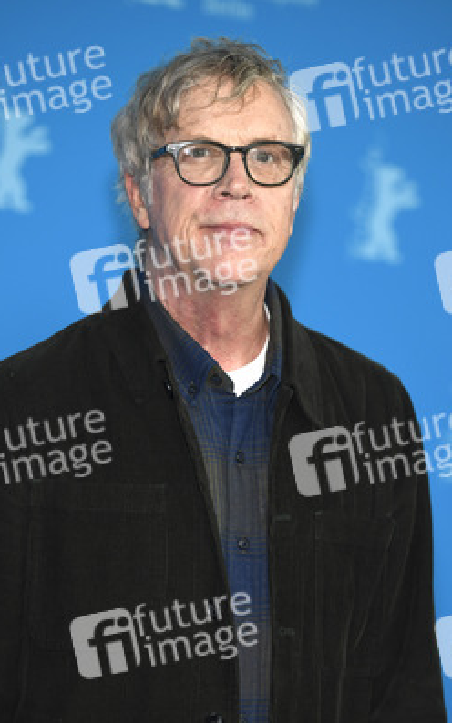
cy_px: 362
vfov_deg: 13.2
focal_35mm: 159
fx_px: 3135
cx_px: 217
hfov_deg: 8.2
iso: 800
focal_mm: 155
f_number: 3.2
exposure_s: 1/320
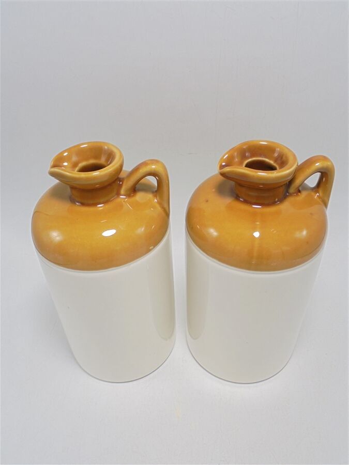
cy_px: 232
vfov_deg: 61.7
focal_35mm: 29
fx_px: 390
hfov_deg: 48.2
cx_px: 174
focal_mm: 5.3
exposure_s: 1/50
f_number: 3.7
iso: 100
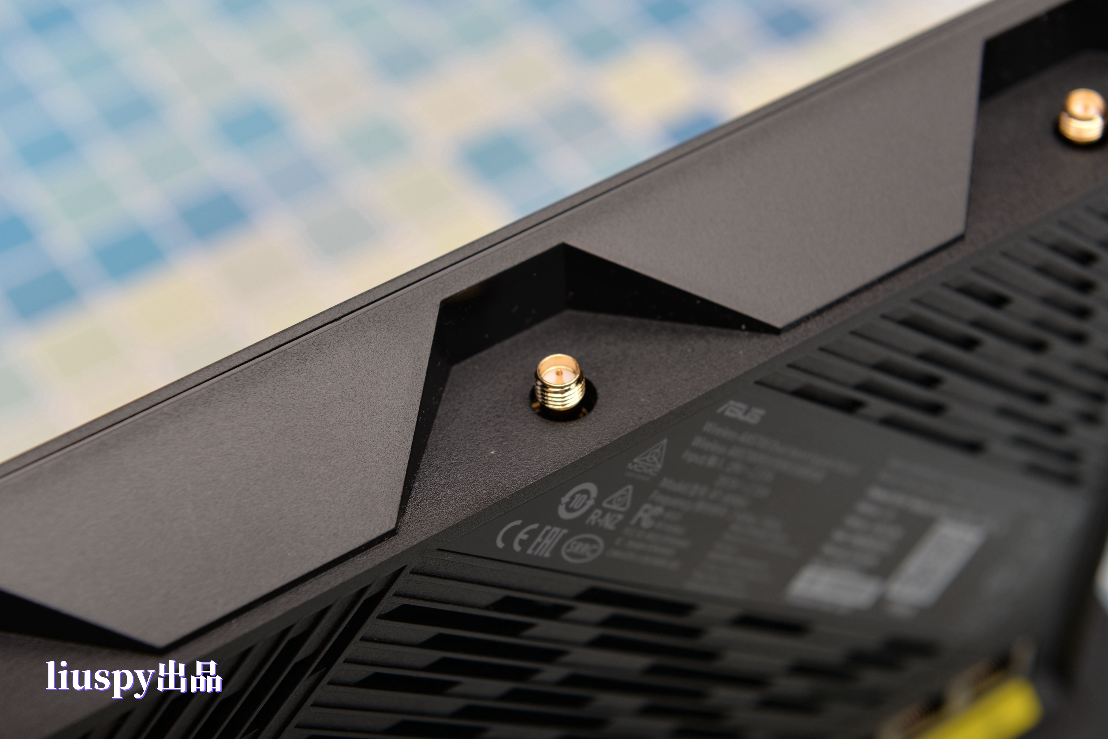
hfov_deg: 28.8
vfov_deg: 19.5
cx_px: 554
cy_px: 370
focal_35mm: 70
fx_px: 2155
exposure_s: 1/160
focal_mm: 70
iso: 100
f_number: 8
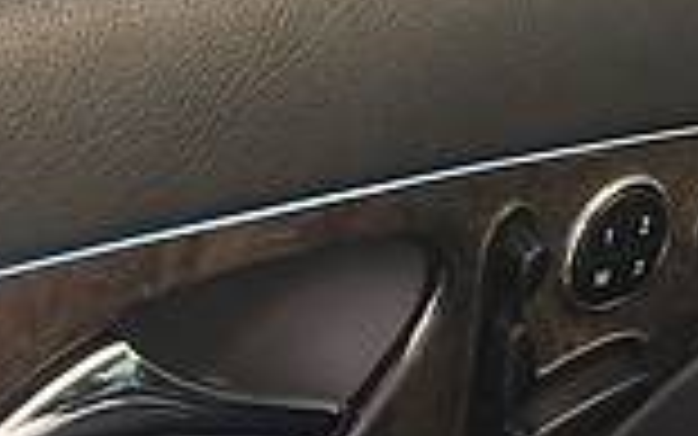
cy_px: 517
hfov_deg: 12.8
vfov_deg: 8.2
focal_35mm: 159
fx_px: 3026
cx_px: -144
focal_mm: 4.2
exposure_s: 1/50
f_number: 2.2
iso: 25
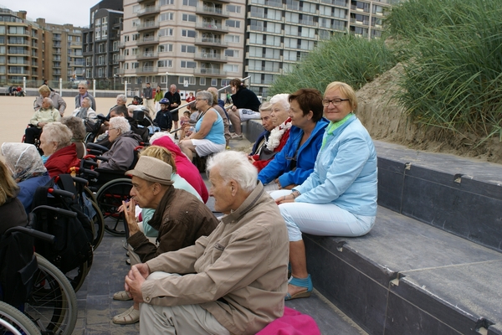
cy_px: 168
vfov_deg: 40.0
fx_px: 460
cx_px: 251
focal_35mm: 33
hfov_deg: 57.2
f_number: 5.6
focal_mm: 22
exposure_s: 1/160
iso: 100
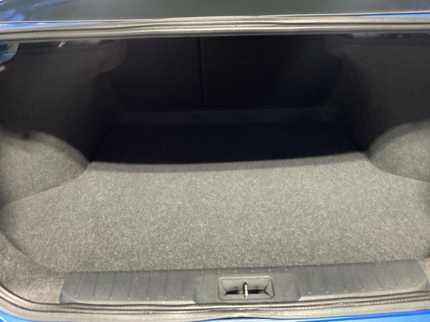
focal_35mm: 30
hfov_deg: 60.0
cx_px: 221
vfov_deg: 46.8
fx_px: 373
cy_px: 159
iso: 250
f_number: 1.8
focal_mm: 3
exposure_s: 1/33
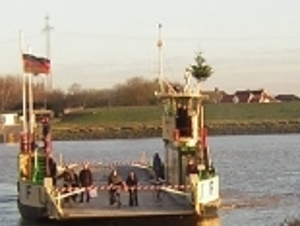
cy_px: 228
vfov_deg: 10.6
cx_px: 265
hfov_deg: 14.0
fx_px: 1207
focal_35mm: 139
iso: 50
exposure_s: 1/308
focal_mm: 4.7
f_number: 2.6
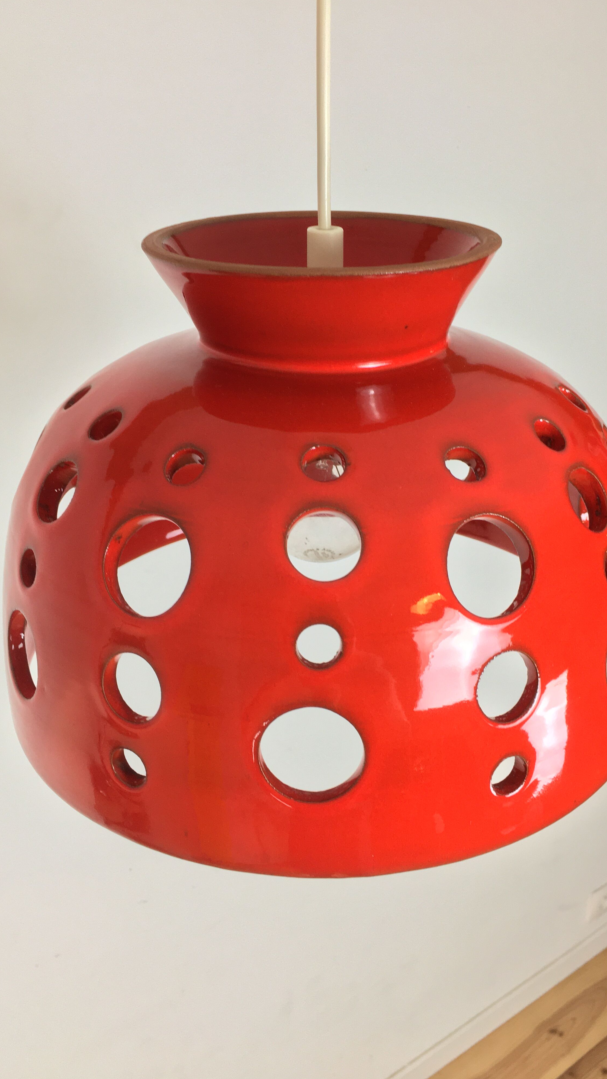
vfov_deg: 61.0
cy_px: 539
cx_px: 339
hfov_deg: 36.6
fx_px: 916
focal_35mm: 32
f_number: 2.2
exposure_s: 1/33
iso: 50
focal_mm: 4.15
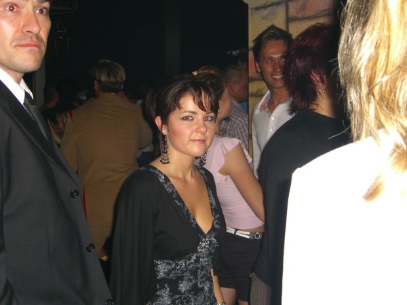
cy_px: 152
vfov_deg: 31.5
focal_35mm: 46
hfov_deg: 41.2
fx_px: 541
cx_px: 204
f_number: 3.1
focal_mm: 9.5
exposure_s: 1/60
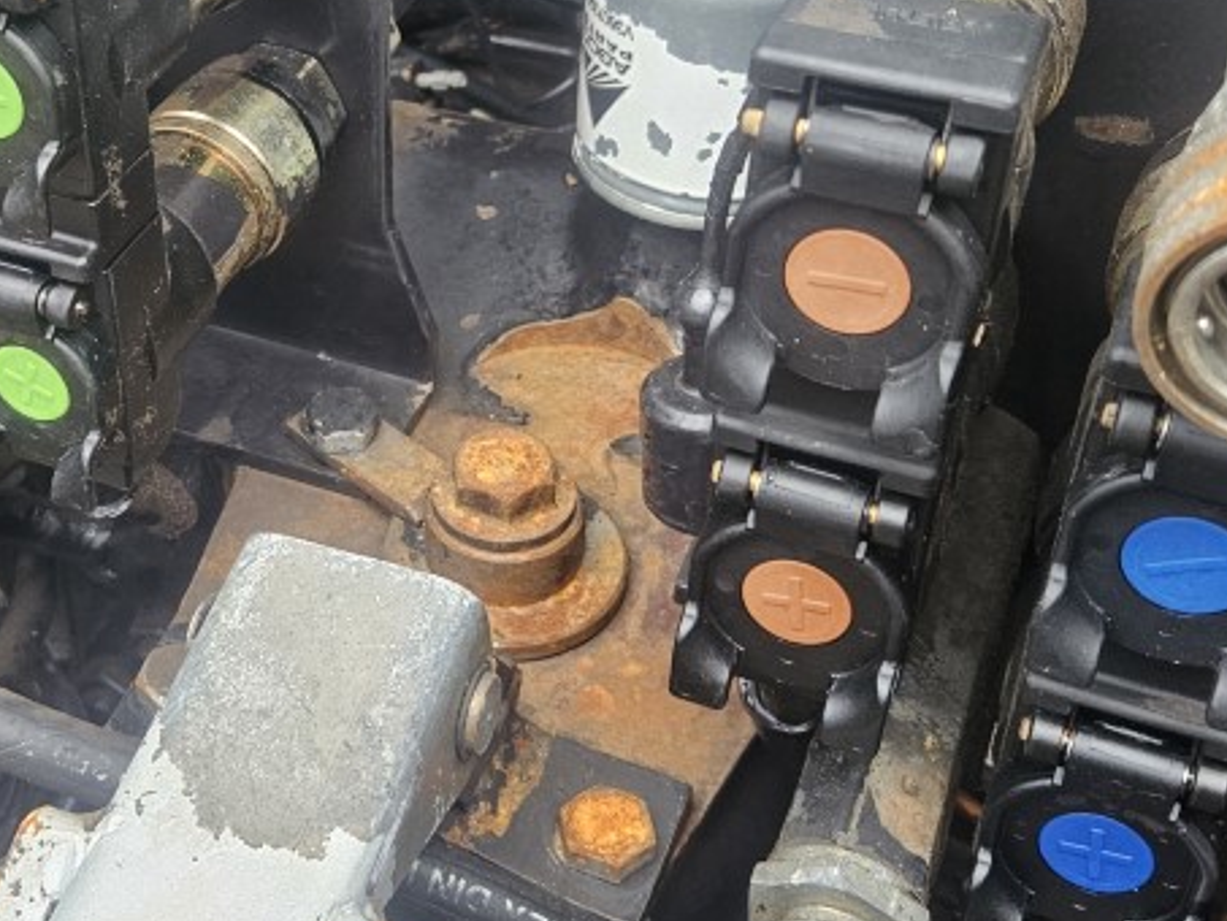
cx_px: 360
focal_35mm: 52
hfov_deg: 36.2
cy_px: 263
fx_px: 1844
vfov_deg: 27.8
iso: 320
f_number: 1.8
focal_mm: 5.4
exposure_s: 1/100
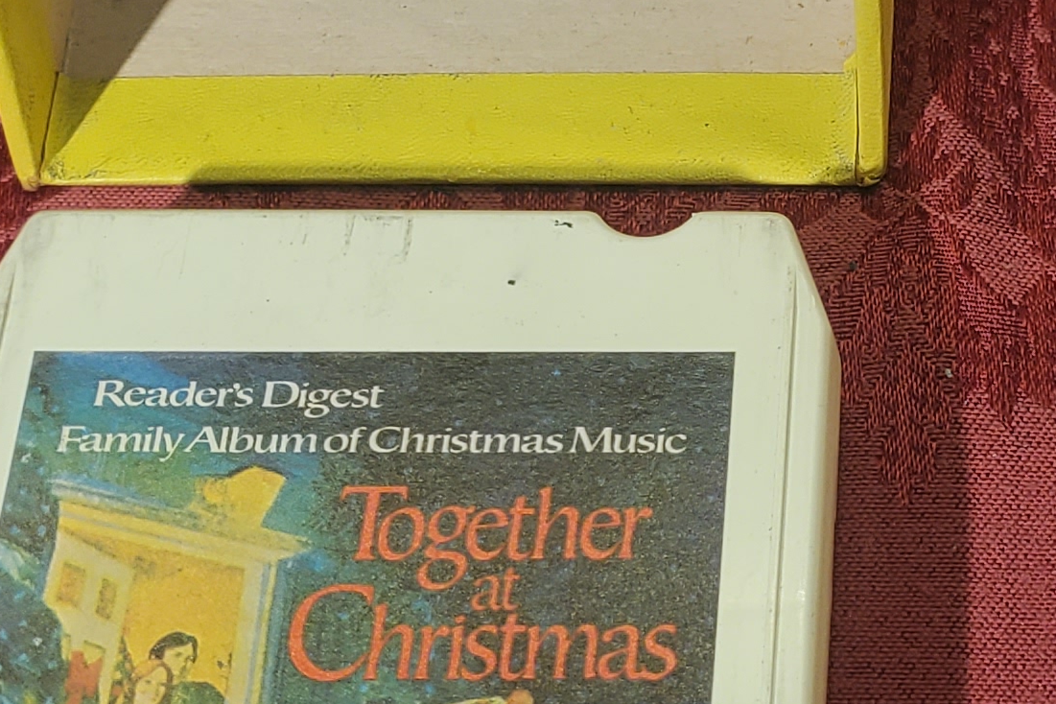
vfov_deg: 13.8
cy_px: 249
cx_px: 892
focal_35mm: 99
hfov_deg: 20.3
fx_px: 2904
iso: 50
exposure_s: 1/120
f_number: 1.5
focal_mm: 4.3
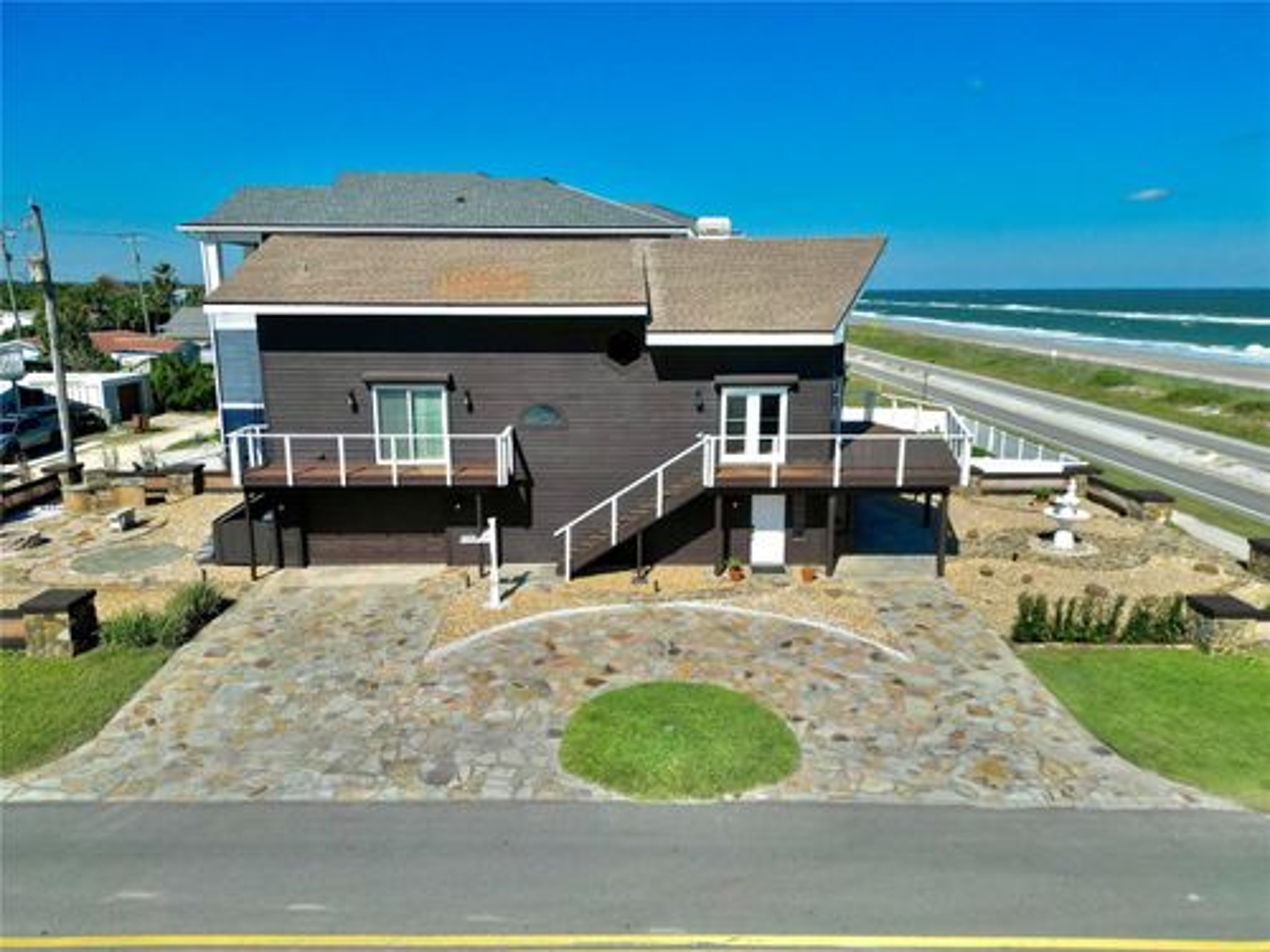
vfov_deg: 56.8
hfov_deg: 71.6
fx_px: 881
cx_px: 635
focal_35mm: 24
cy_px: 476
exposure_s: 1/8000
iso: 110
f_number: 1.7
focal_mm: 6.72
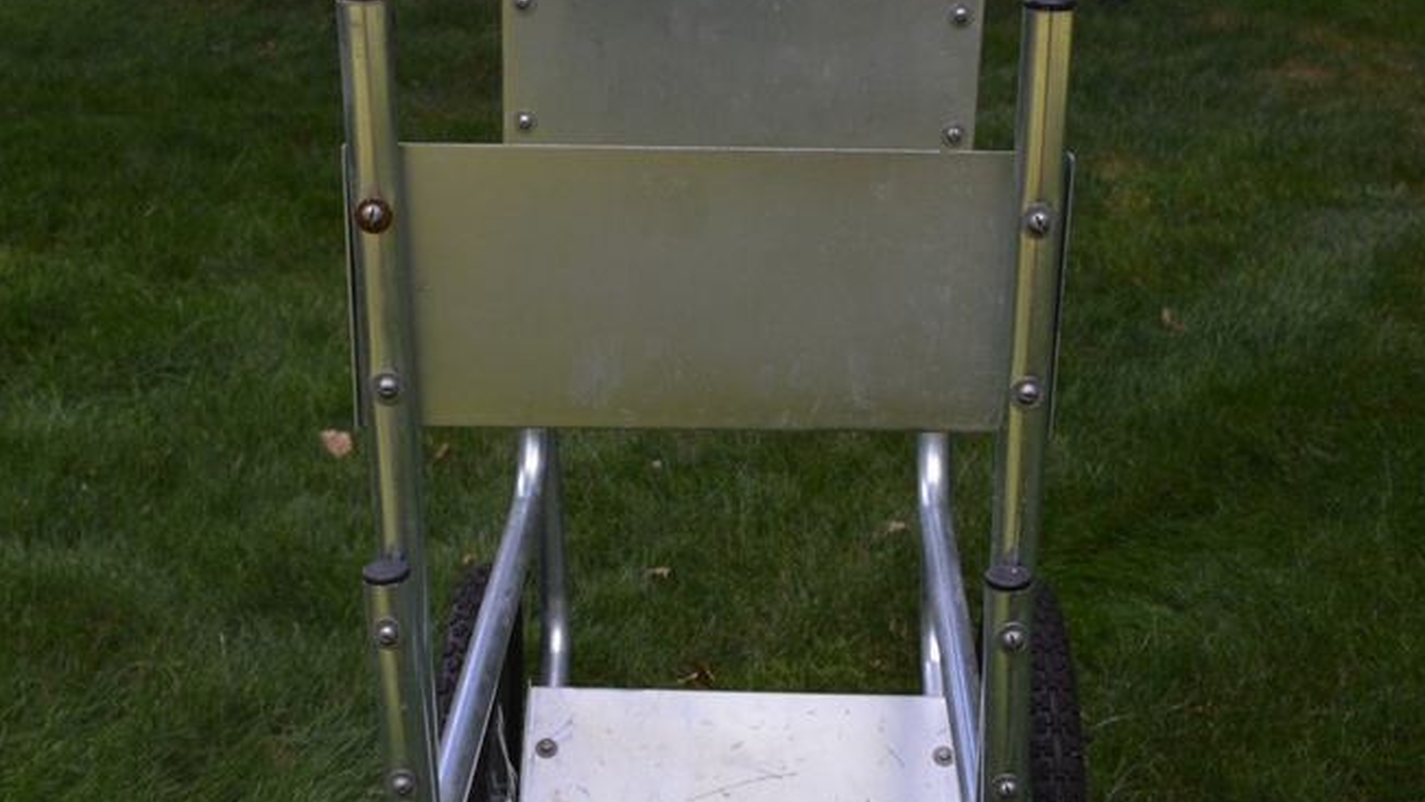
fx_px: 2003
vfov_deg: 22.6
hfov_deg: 39.2
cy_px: 470
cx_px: 722
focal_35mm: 53
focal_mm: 22
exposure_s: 1/125
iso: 160
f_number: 5.6
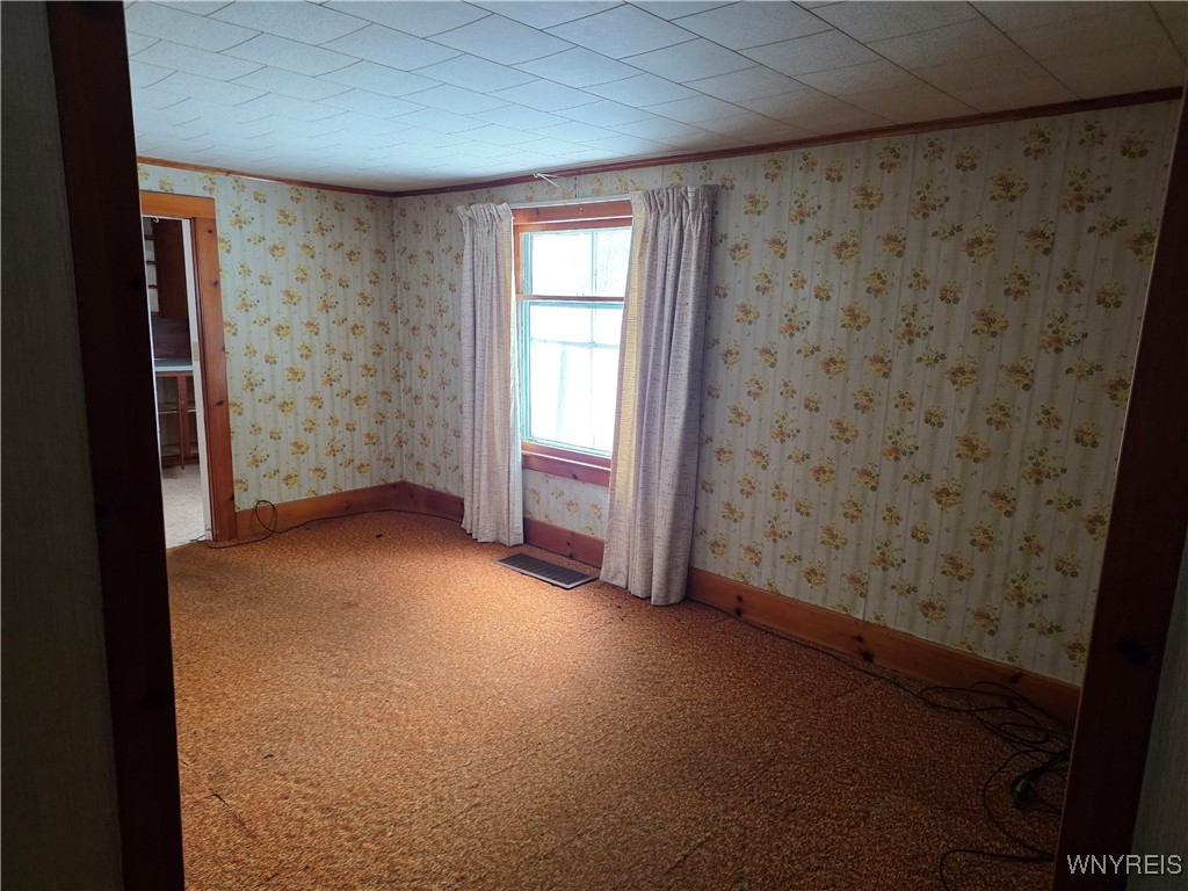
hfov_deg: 73.9
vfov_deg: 58.9
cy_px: 446
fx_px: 789
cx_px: 594
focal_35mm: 23
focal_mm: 6.25
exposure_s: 1/120
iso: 640
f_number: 1.7
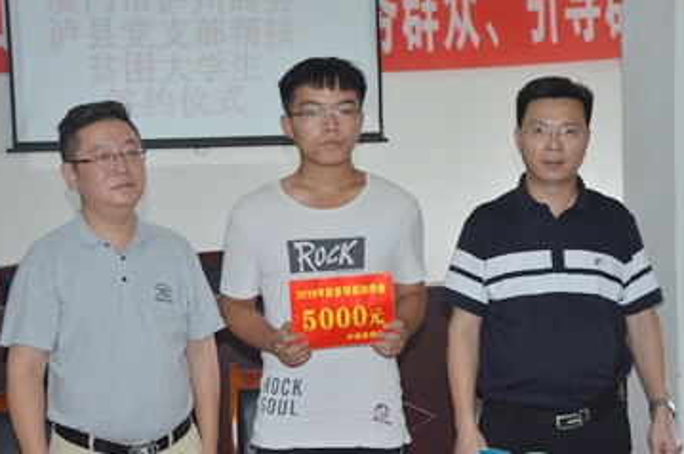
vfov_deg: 19.1
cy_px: 266
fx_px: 1347
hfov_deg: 28.5
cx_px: 328
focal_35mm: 71
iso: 800
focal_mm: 34
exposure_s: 1/60
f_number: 4.2
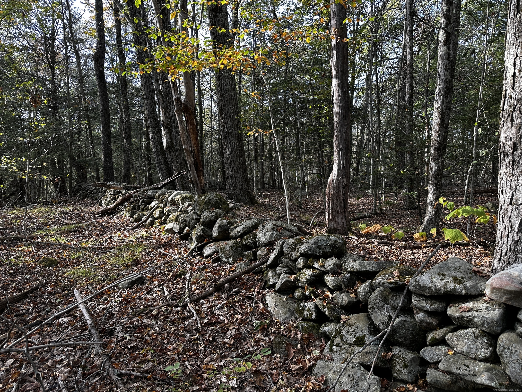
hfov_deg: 71.6
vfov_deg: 56.8
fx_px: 362
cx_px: 261
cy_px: 196
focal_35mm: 24
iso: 64
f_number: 1.78
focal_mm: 6.86
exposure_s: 1/127
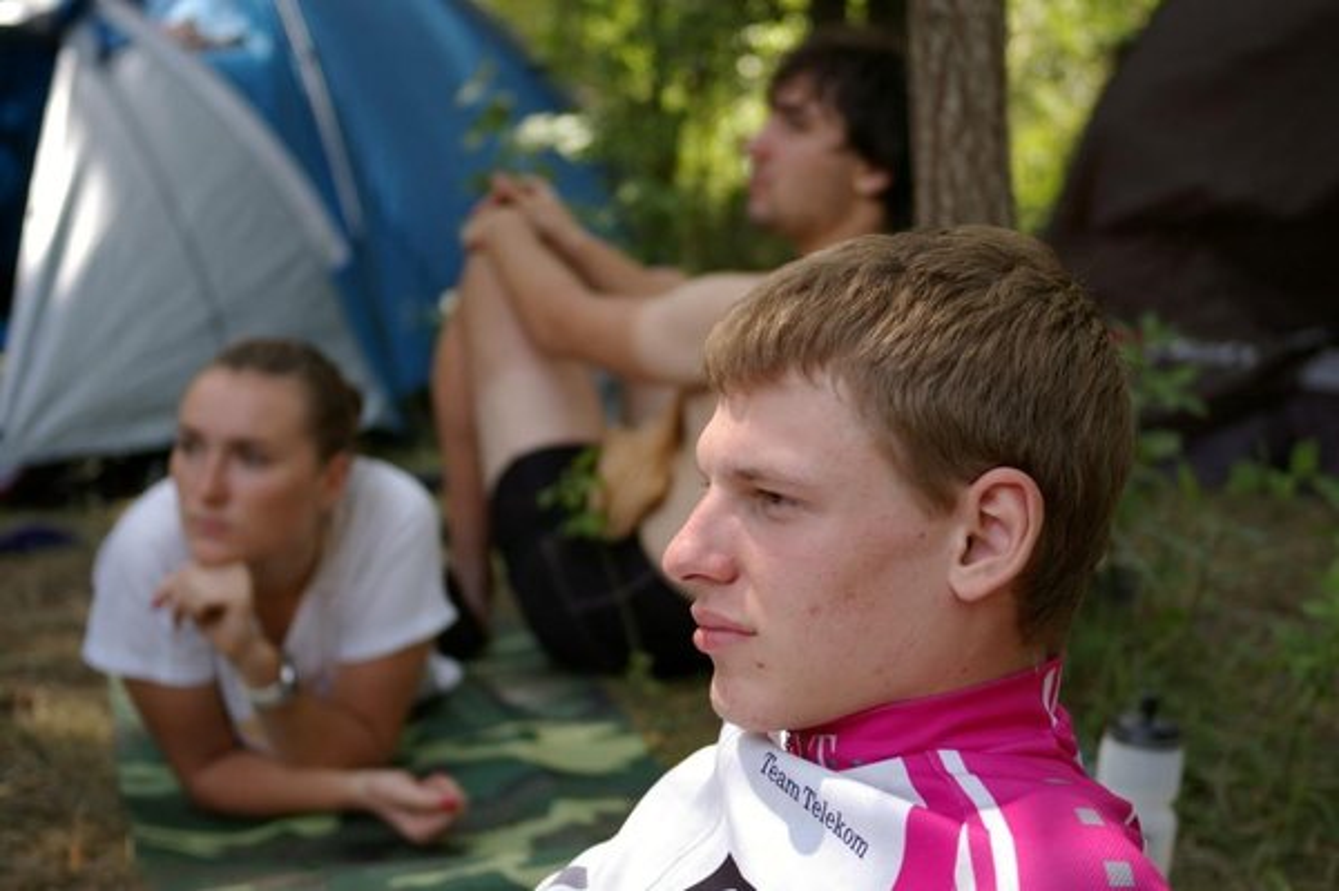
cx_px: 670
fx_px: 2230
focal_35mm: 60
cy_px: 446
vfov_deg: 22.6
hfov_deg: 33.4
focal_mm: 40
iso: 200
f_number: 2.8
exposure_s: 1/400
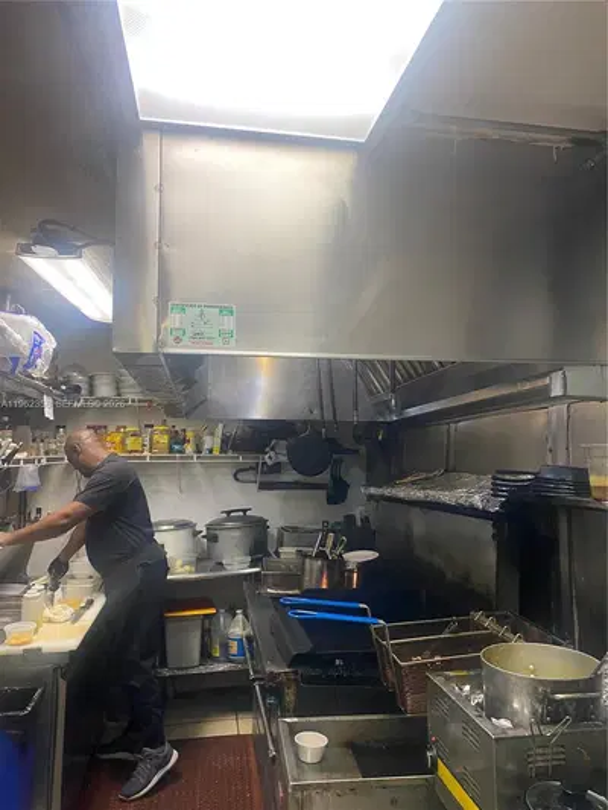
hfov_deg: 53.1
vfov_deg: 67.3
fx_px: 609
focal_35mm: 26
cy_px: 405
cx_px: 304
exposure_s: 1/60
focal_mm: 4.25
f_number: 1.8
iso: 80
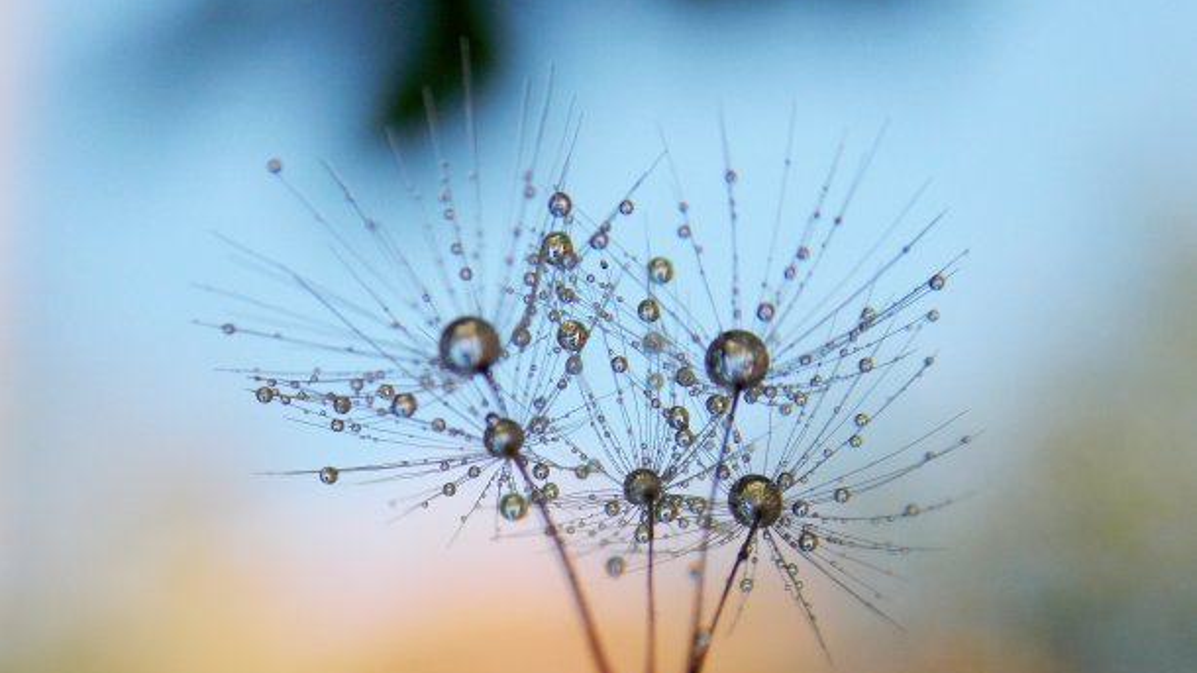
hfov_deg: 16.6
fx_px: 4094
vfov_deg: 9.4
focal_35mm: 129
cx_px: 598
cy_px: 368
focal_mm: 20.9
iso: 80
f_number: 4.8
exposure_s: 1/320
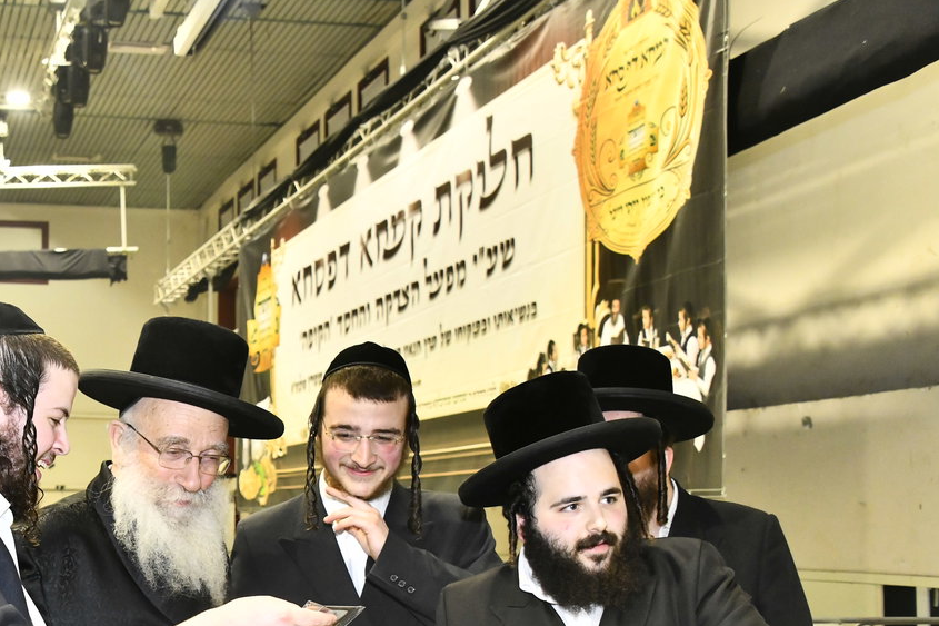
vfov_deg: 23.1
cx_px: 171
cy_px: 471
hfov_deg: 33.4
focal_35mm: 58
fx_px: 1512
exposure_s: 1/100
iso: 2500
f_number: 5.6
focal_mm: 35
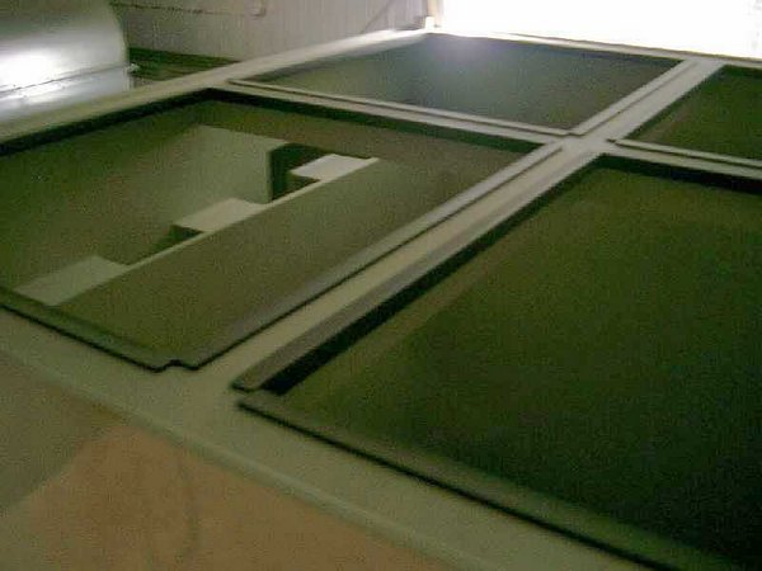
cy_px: 286
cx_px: 381
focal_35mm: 37
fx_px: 814
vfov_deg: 38.7
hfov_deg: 50.1
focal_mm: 7.6
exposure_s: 1/8
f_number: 2.6
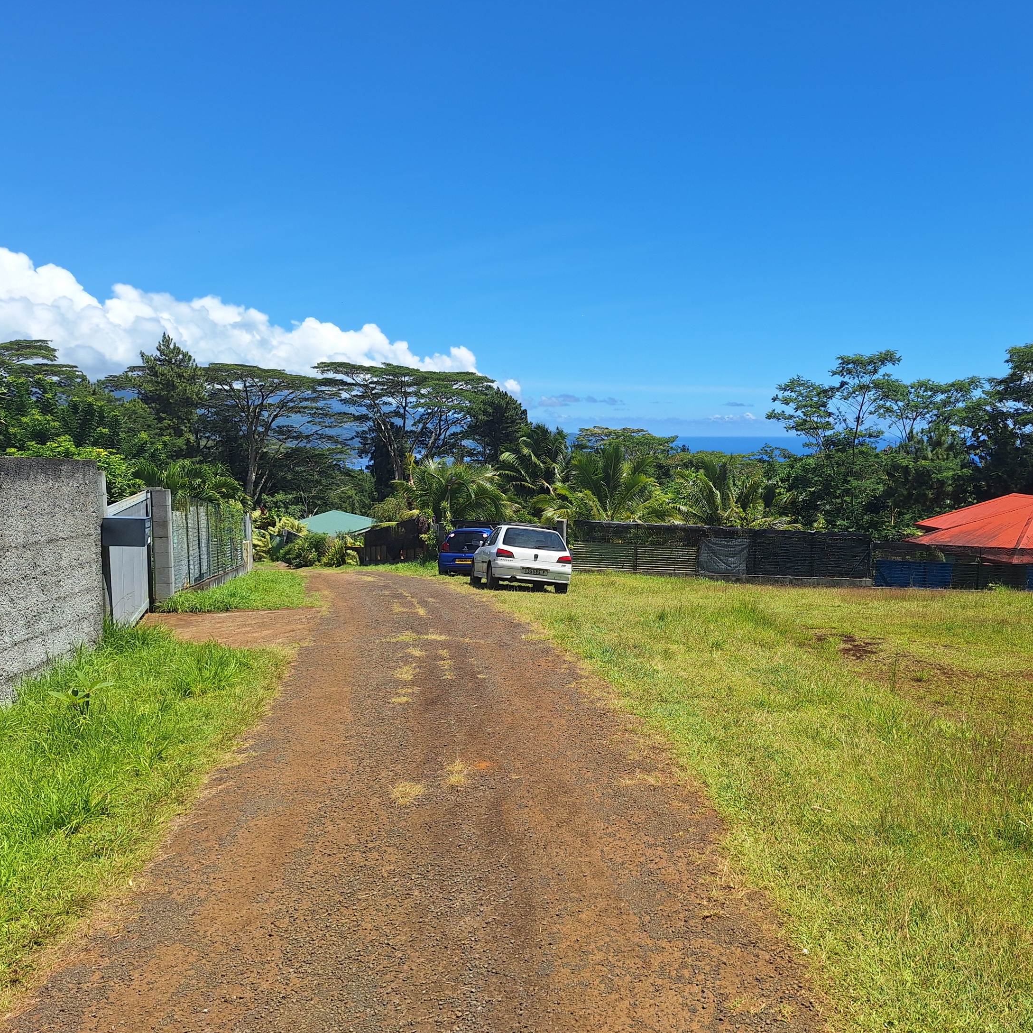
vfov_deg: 57.3
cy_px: 524
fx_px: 945
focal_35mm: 28
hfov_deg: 56.4
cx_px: 663
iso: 40
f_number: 1.8
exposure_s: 1/2933
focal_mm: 5.54
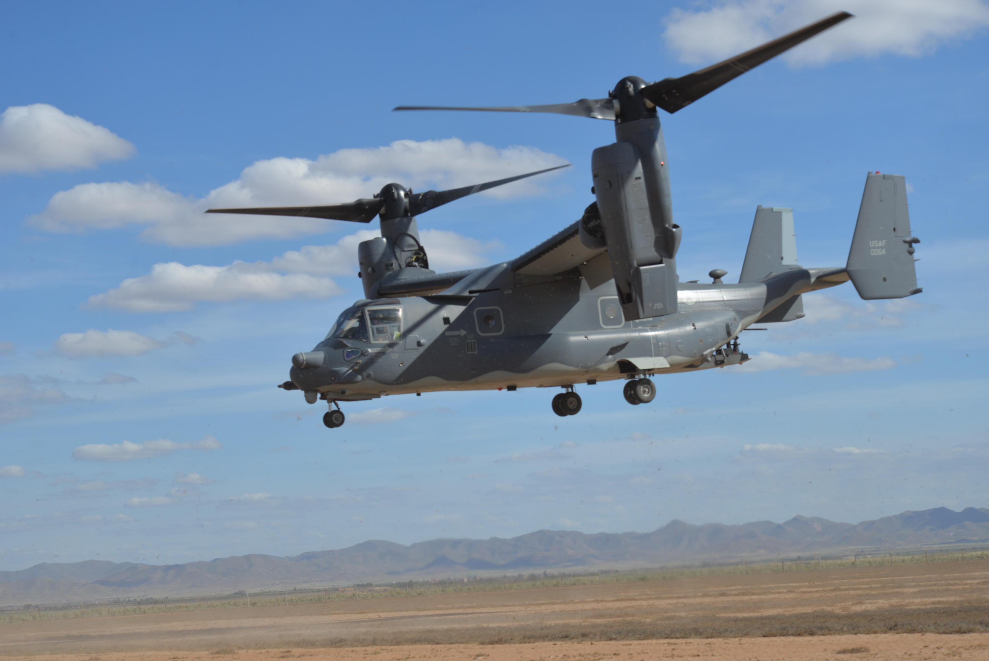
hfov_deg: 28.8
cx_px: 494
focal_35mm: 70
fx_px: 1924
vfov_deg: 19.5
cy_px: 330
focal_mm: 70
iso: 200
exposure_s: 1/800
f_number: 7.1
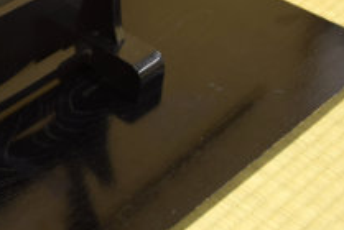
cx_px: -142
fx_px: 880
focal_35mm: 92
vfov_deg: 14.7
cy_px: 20
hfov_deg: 19.7
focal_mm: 20
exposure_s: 1/13
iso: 400
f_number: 5.6
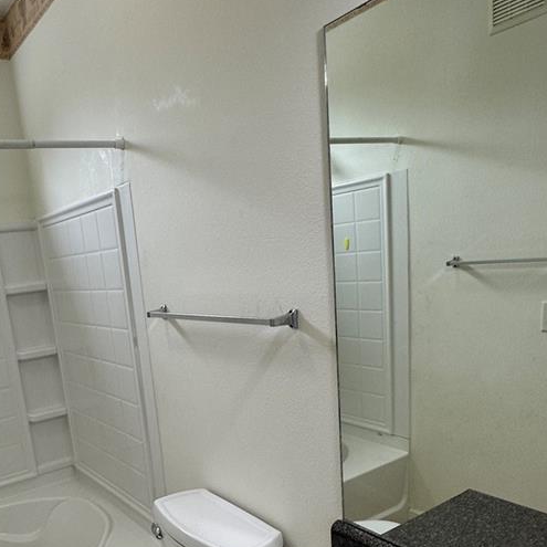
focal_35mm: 30
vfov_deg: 52.3
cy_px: 390
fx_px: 536
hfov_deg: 52.2
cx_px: 152
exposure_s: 1/120
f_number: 2.2
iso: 100
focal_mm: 2.22
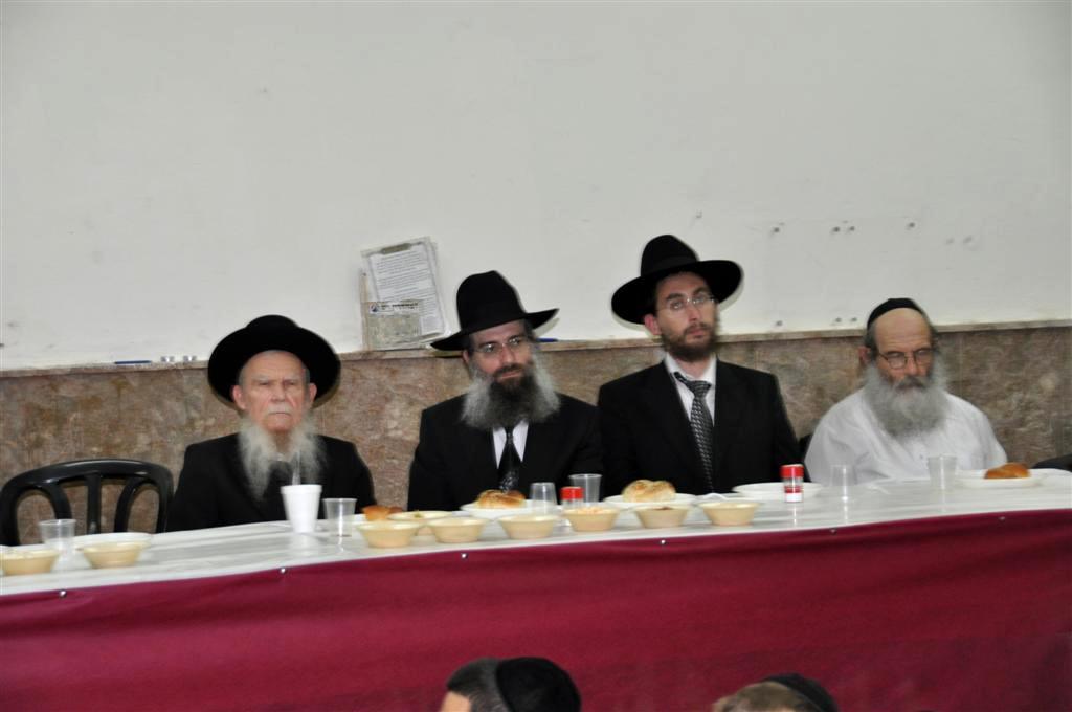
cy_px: 356
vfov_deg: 15.1
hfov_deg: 22.6
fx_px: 2677
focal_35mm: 90
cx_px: 536
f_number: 4.8
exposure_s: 1/60
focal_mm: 60
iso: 800
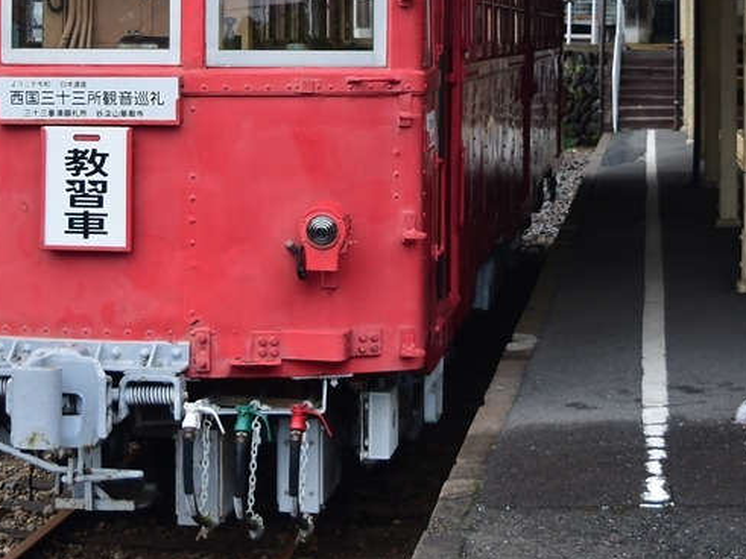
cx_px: 330
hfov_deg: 20.9
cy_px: 67
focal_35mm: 94
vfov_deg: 15.6
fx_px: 2025
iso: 560
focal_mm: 27
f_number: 4
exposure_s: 1/125
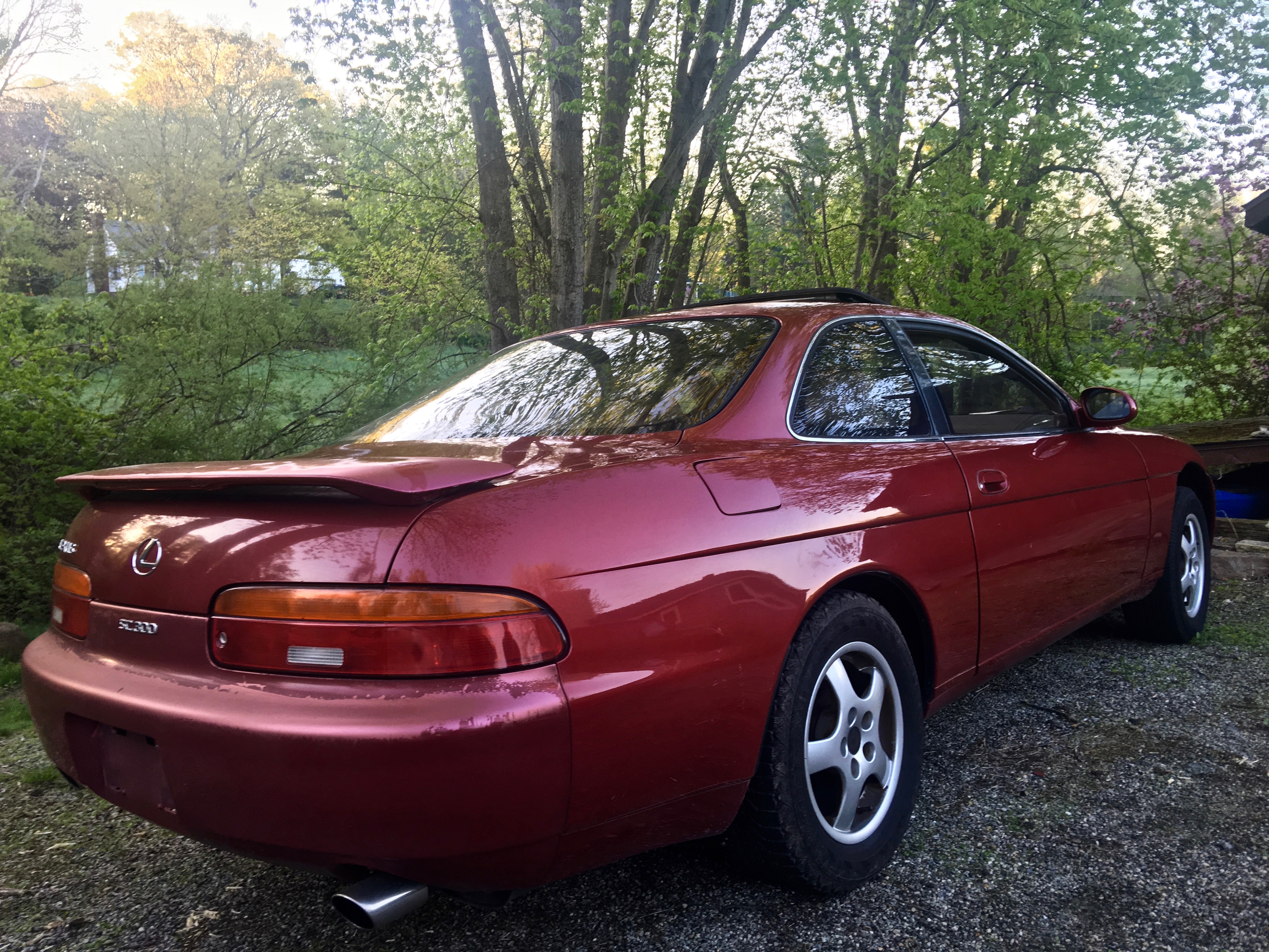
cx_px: 634
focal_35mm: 29
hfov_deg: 61.7
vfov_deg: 48.2
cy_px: 476
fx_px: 1063
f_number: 2.2
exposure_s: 1/60
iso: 32
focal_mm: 4.15
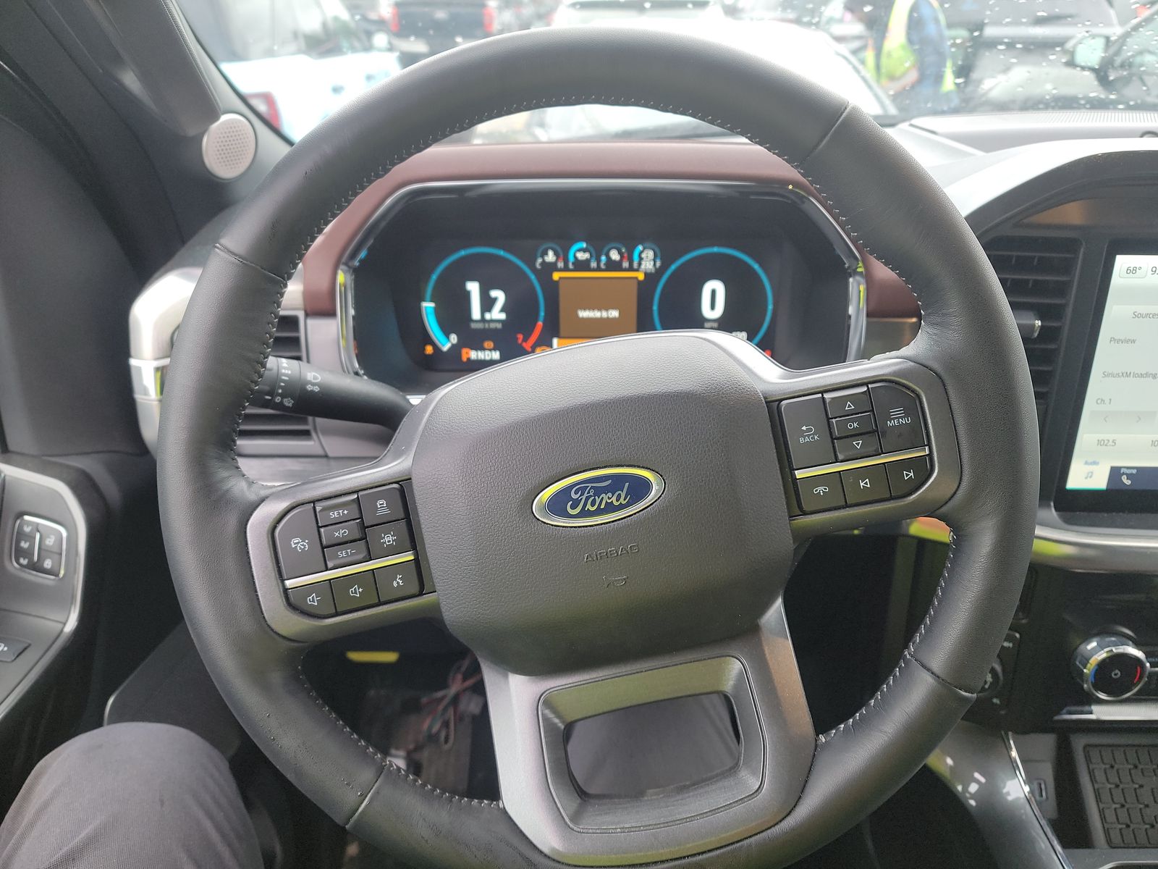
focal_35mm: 24
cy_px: 434
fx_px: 803
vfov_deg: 56.8
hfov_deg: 71.6
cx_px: 579
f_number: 1.8
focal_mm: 6.7
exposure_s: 1/59
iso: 150
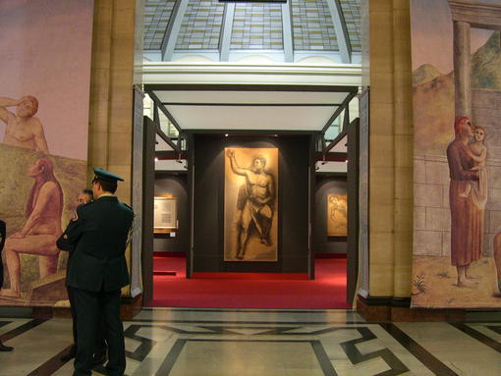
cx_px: 250
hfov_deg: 49.0
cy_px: 188
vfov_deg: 37.8
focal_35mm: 38
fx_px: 550
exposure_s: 1/5.4
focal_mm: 8
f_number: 2.8
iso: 400
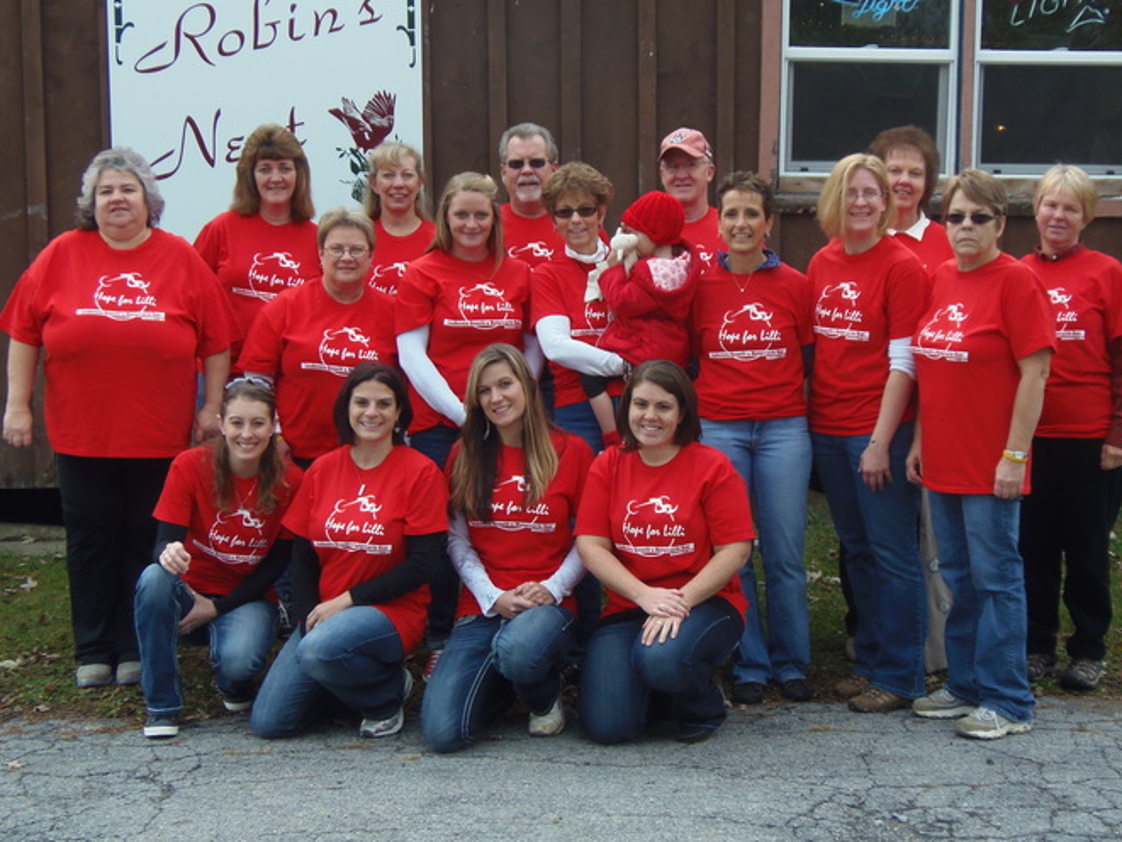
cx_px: 572
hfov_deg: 31.7
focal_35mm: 61
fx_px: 1978
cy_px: 435
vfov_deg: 24.0
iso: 64
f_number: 3.9
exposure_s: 1/160
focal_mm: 10.4
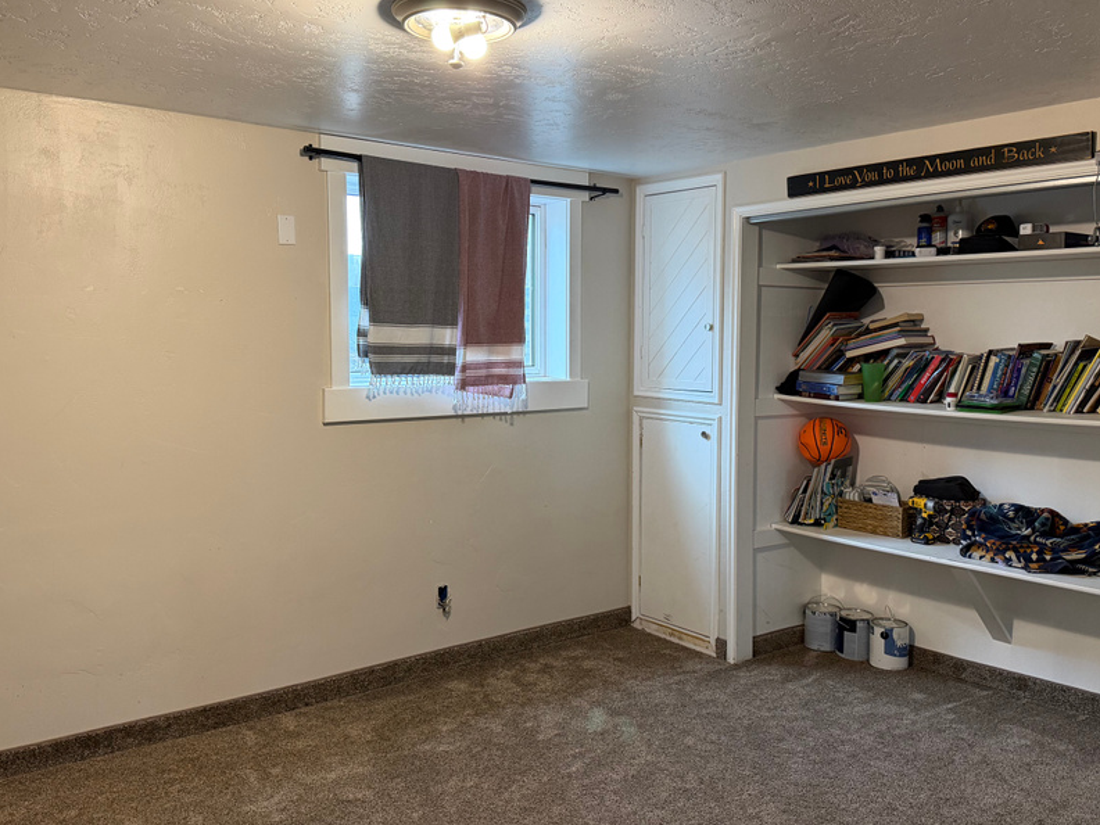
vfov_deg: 45.4
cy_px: 373
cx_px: 530
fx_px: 985
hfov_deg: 58.3
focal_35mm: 31
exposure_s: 1/60
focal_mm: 6.76
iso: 320
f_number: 1.78
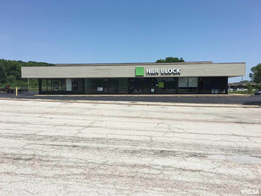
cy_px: 98
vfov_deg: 48.2
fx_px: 219
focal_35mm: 29
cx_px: 130
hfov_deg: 61.7
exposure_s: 1/2481
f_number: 2.2
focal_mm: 4.15
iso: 25
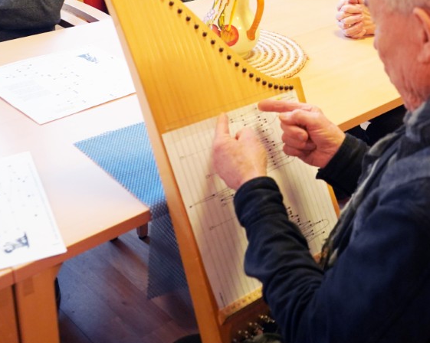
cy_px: 54
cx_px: 333
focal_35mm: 54
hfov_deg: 33.9
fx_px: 687
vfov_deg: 27.4
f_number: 4
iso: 2500
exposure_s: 1/160
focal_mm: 28
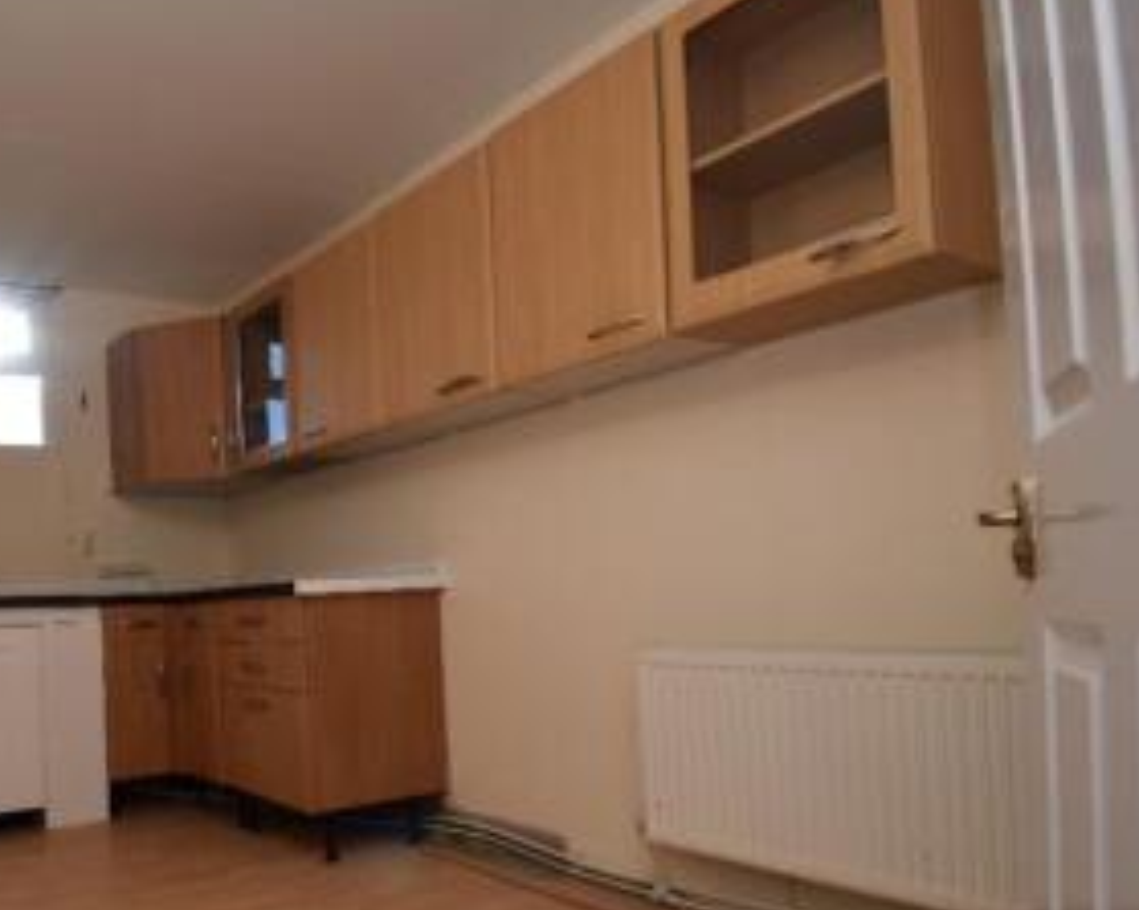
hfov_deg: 62.7
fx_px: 809
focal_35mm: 24
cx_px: 188
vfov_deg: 57.7
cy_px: 594
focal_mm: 10
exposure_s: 1/200
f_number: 5
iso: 100
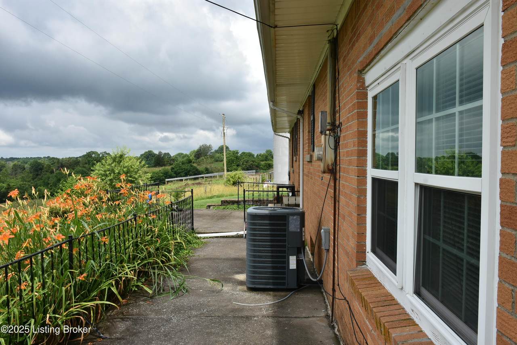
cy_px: 172
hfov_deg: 61.9
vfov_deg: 43.7
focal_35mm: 30
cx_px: 258
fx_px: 431
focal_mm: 20
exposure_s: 1/400
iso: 250
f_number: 10
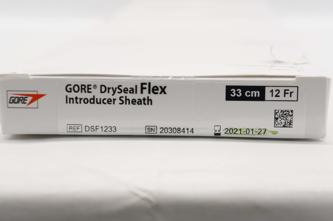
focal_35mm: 82
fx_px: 762
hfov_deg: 24.6
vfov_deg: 16.5
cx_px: 166
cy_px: 110
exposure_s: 1/125
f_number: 6.3
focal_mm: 55
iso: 800
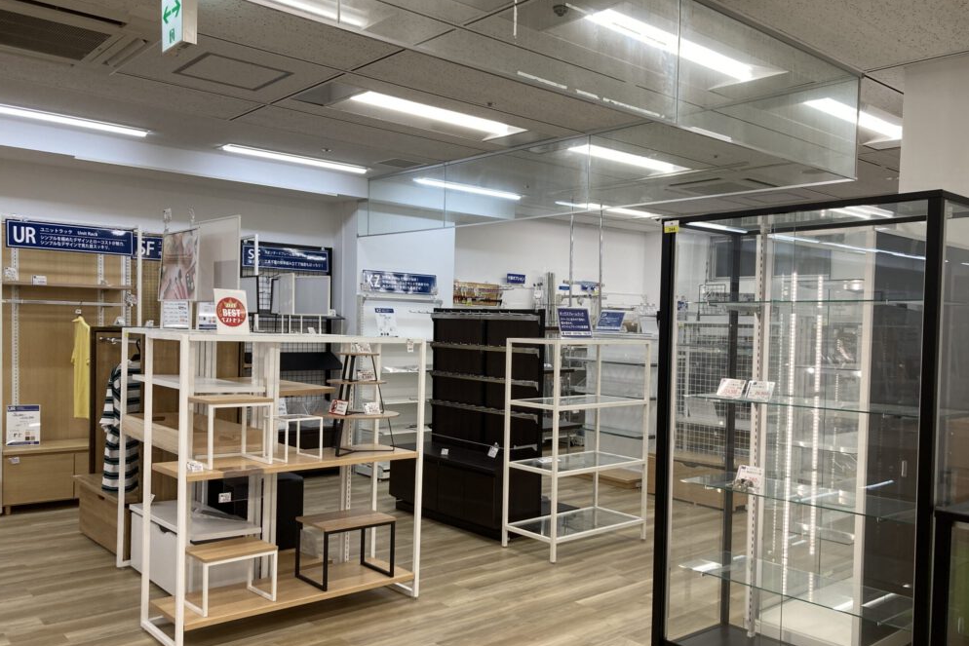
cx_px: 491
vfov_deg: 43.6
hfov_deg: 61.9
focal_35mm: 30
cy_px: 353
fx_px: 808
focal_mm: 3.99
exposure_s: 1/120
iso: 40
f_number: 1.8
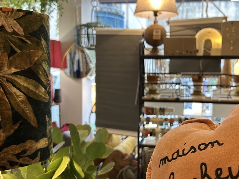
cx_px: 137
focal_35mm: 42
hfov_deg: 44.7
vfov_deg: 34.3
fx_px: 290
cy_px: 104
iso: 80
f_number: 1.5
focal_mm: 5.7
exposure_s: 1/50
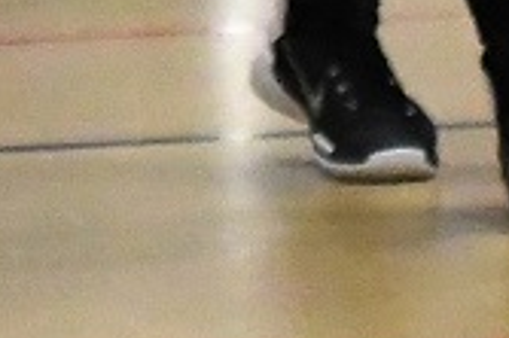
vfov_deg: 1.9
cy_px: -717
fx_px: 10085
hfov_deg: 2.9
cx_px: 575
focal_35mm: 714
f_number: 2.8
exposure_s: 1/1000
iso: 4500
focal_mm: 70
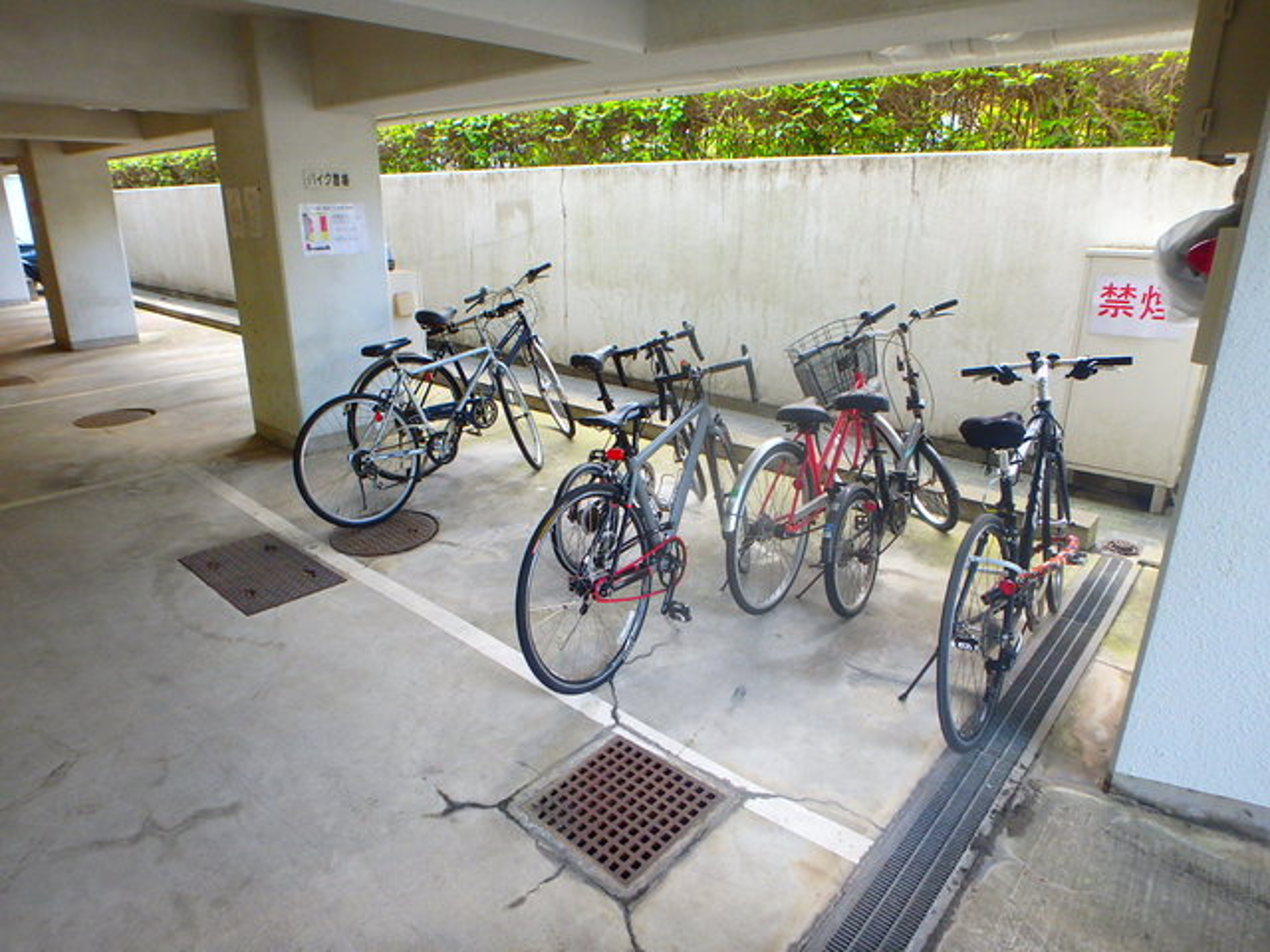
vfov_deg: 63.4
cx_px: 635
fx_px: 770
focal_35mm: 21
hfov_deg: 79.0
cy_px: 476
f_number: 3.5
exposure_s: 1/50
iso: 200
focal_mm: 3.7
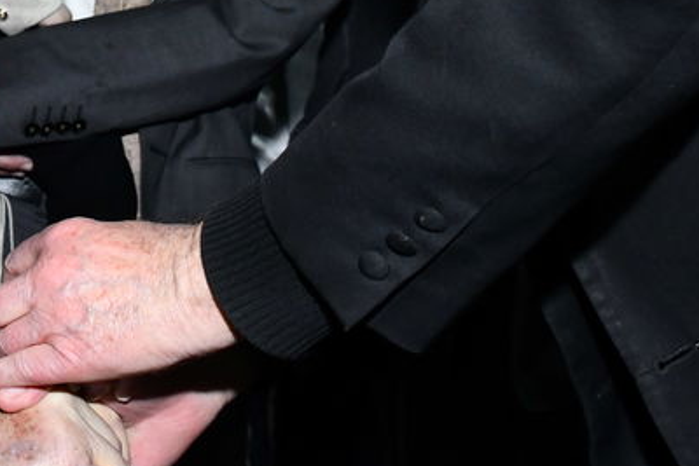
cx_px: 31
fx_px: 1903
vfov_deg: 13.3
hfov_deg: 20.3
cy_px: -188
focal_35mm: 98
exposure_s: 1/200
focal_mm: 28
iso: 800
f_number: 5.6
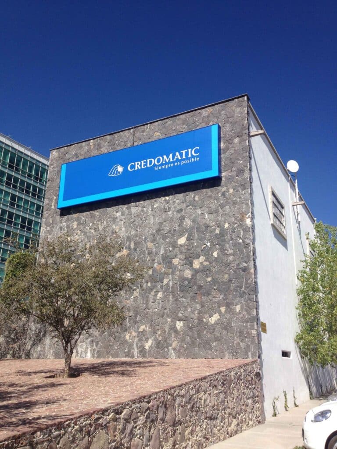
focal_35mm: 35
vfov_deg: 52.6
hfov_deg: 40.7
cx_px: 168
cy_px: 224
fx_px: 454
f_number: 2.4
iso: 50
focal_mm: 4.28
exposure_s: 1/2123
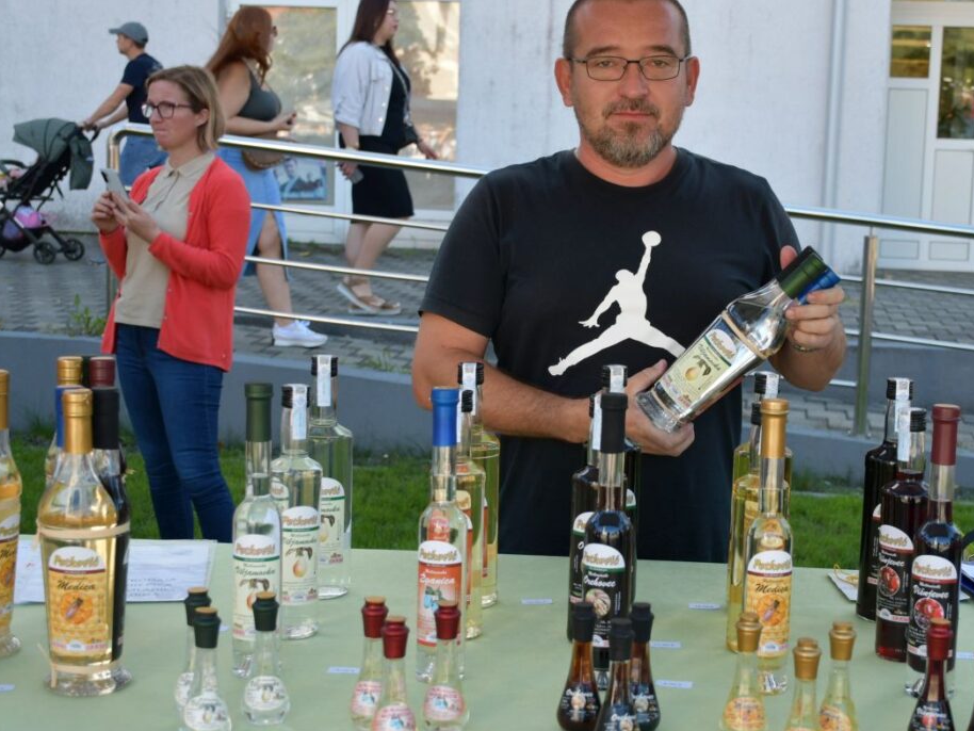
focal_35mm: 53
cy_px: 361
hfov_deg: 35.9
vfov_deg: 27.5
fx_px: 1492
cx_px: 627
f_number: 5.6
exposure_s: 1/250
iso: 250
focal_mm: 27
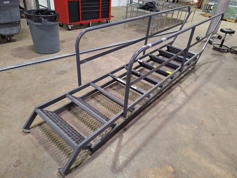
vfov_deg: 58.9
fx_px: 157
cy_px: 89
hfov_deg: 73.9
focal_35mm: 23
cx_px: 118
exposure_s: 1/30
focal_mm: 5.54
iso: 200
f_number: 1.8
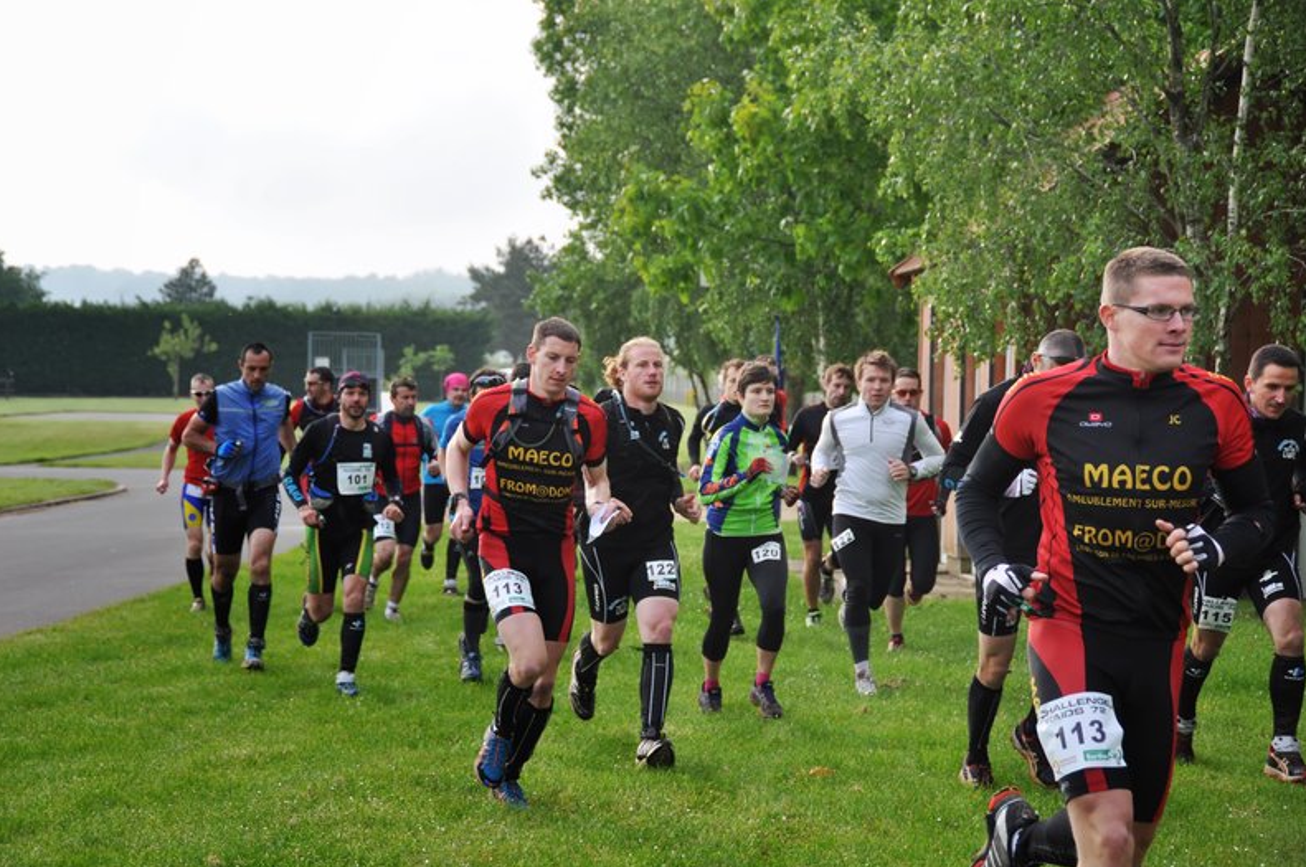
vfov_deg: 16.0
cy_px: 437
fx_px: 3079
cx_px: 651
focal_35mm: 85
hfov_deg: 23.9
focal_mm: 56
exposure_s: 1/1000
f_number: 4.8
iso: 500
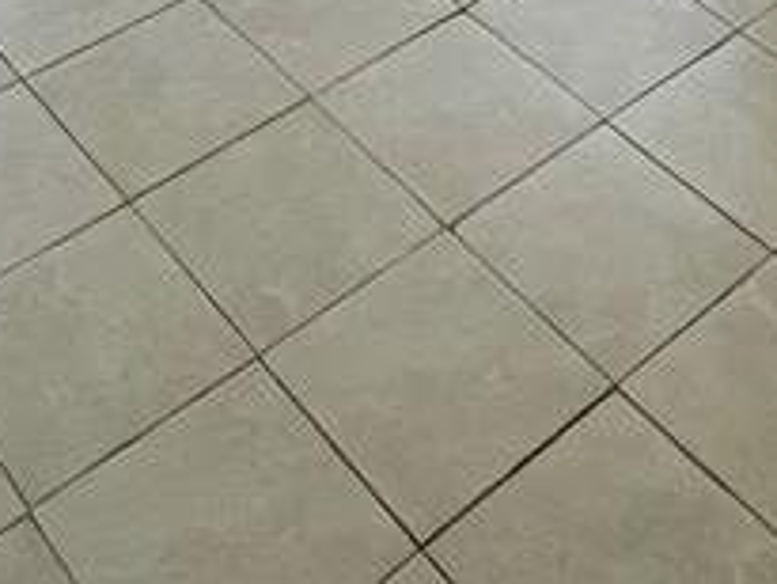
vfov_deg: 17.6
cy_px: -504
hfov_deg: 29.8
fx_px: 1460
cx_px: 432
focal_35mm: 65
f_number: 2.4
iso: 160
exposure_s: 1/120
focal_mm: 1.54
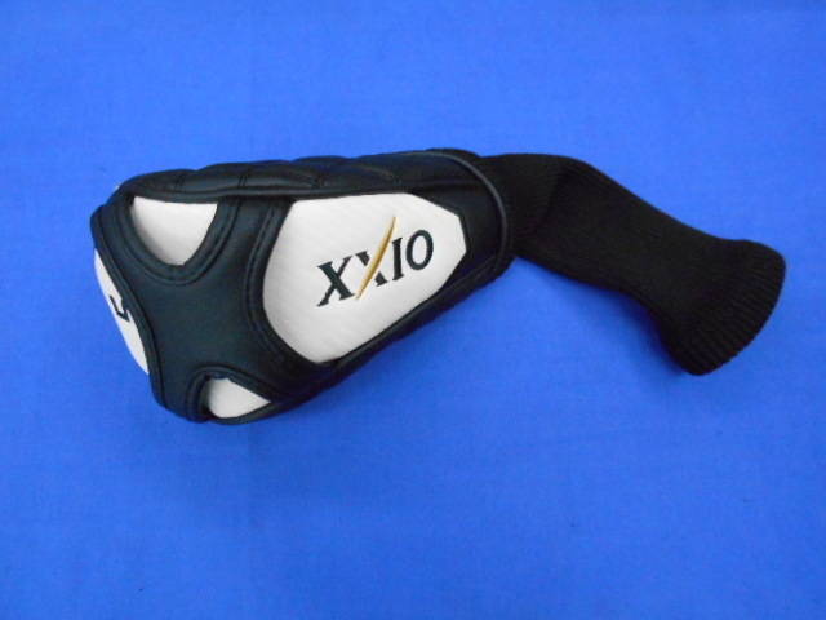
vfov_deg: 53.1
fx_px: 620
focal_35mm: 26
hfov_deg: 67.3
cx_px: 413
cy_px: 310
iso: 800
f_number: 3.2
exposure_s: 1/160
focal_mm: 4.6
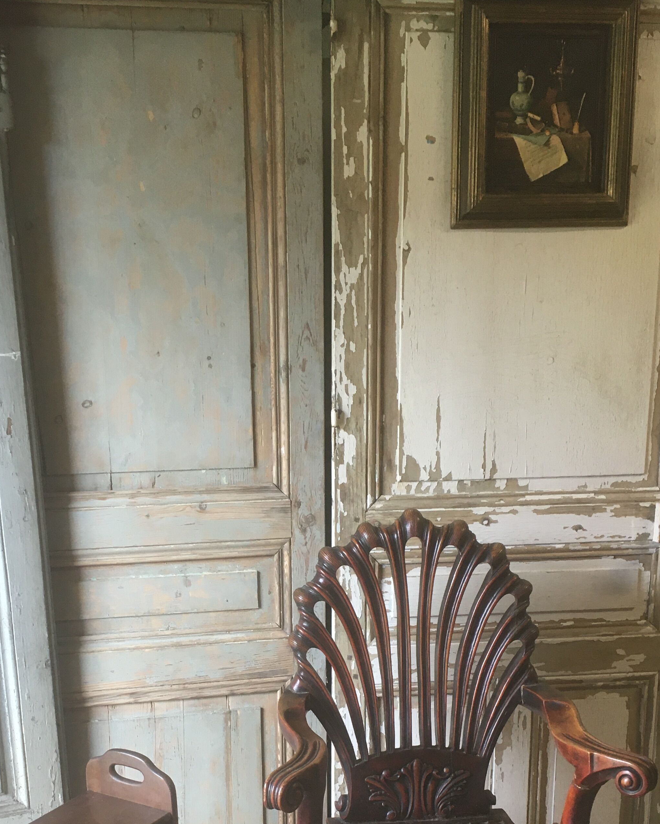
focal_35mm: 45
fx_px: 1099
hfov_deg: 33.4
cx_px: 277
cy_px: 654
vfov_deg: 39.6
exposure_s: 1/33
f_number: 2.2
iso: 100
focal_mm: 4.15
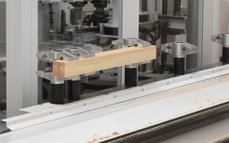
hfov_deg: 15.6
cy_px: 19
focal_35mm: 133
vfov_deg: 9.9
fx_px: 829
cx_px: 185
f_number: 5
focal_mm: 27
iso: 400
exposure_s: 1/100
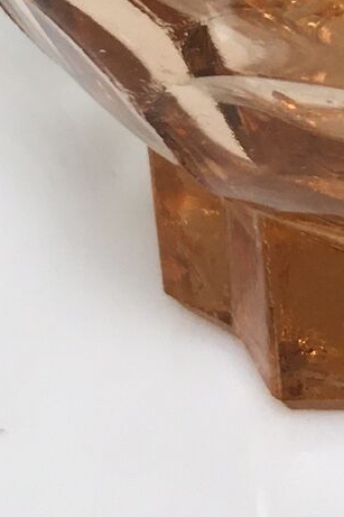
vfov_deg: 14.8
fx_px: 1893
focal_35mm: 132
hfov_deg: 10.2
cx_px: 447
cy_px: -167
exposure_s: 1/33
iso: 50
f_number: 2.2
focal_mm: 4.15
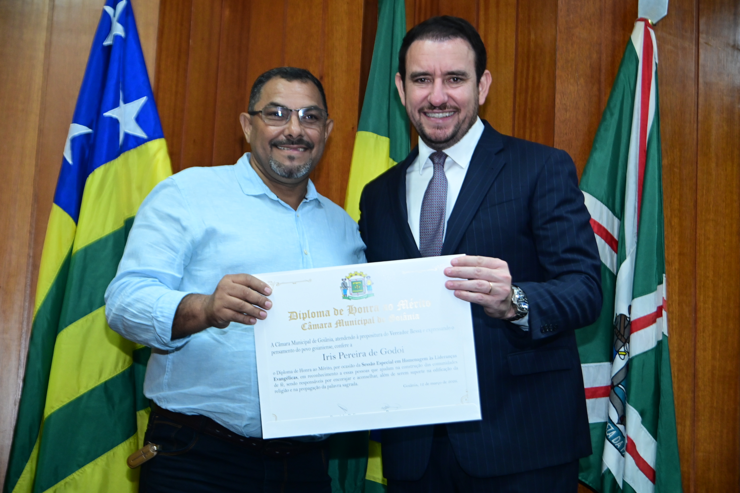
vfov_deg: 20.9
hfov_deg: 31.0
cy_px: 246
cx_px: 370
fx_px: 1336
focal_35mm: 65
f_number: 6.3
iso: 3200
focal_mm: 65
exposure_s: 1/125
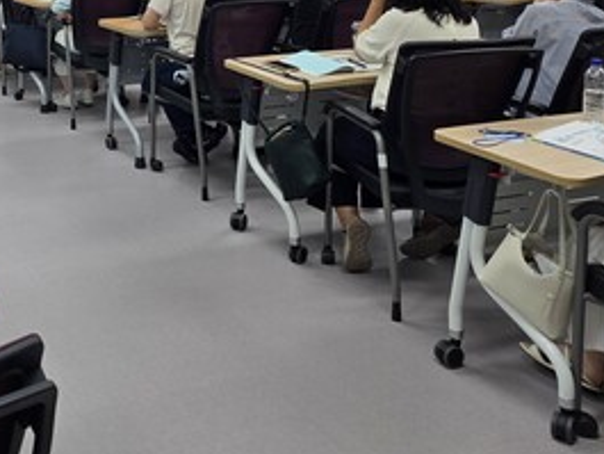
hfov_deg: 34.3
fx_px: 908
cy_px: -39
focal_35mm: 52
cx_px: 36
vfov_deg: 26.0
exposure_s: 1/120
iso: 50
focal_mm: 6.3
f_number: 1.7
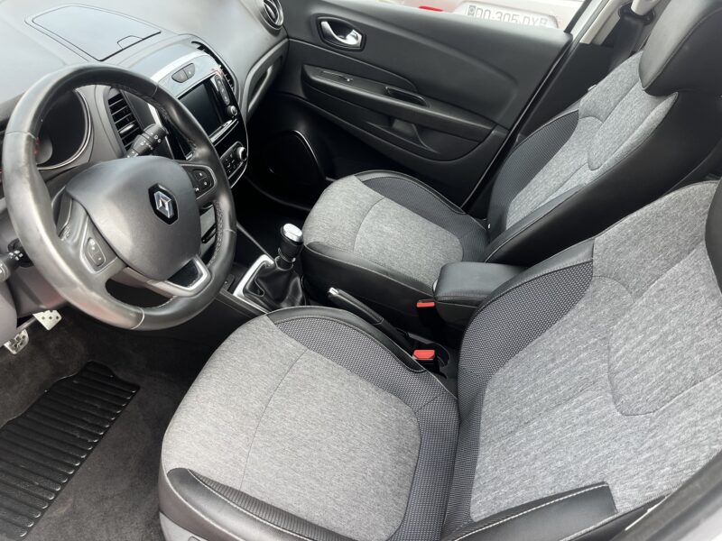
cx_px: 361
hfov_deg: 67.3
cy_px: 270
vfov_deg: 53.1
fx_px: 542
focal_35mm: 26
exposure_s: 1/154
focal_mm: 5.1
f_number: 1.6
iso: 64
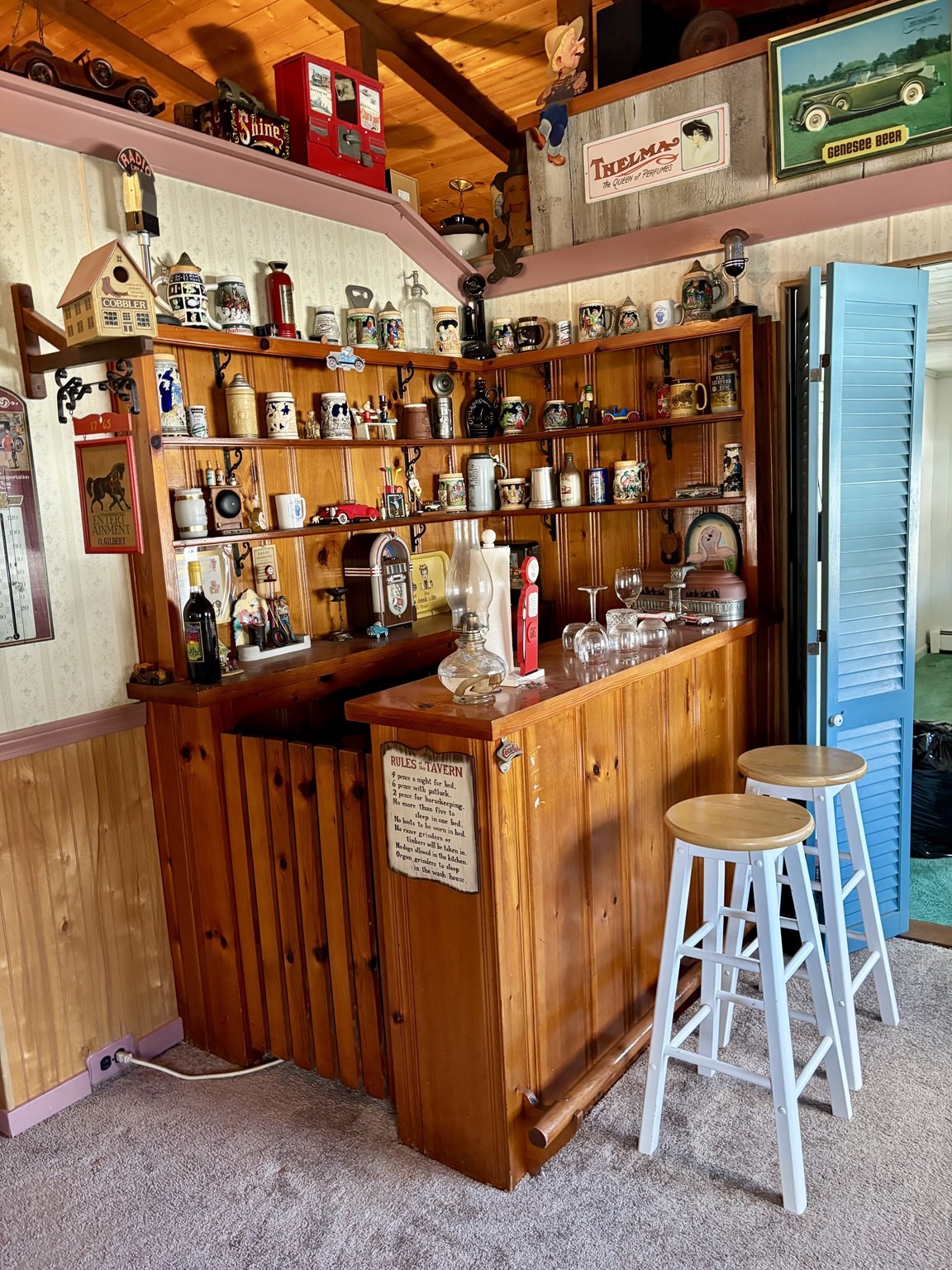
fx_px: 953
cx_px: 476
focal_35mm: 26
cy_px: 635
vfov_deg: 67.3
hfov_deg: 53.1
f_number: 1.6
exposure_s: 1/40
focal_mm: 5.96
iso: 400
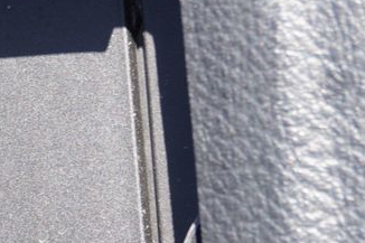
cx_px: -112
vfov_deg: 9.0
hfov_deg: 13.1
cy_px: 208
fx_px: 1530
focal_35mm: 151
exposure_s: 1/100
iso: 100
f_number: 6.3
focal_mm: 32
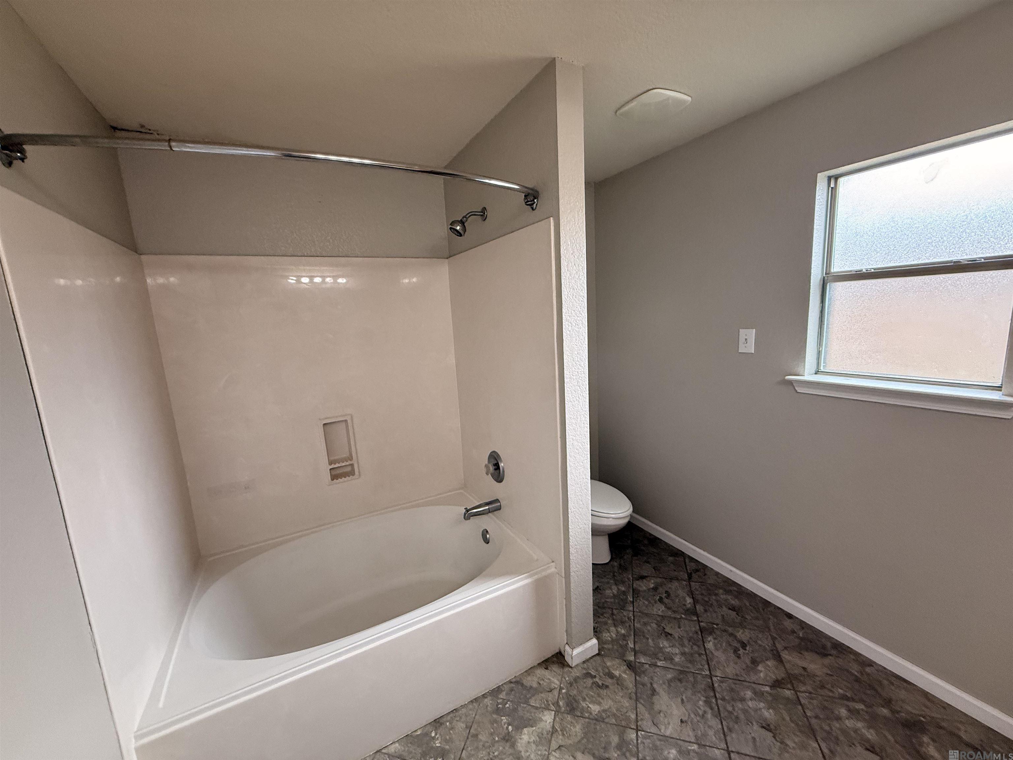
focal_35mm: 14
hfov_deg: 102.1
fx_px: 410
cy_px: 380
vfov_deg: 85.7
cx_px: 506
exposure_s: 1/120
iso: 320
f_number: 2.2
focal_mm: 2.22
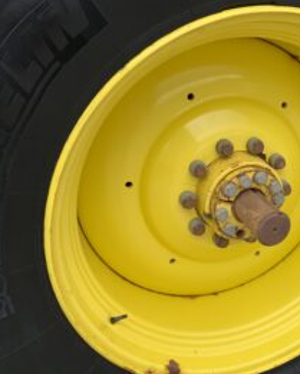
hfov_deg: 36.4
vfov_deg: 46.8
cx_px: 256
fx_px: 433
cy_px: 183
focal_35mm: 39
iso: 16
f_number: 1.8
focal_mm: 3
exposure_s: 1/709
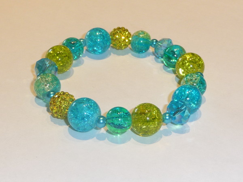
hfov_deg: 25.7
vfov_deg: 19.4
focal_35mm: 76
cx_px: 122
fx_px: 534
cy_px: 91
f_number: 4.1
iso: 100
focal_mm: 7.6
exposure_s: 1/30
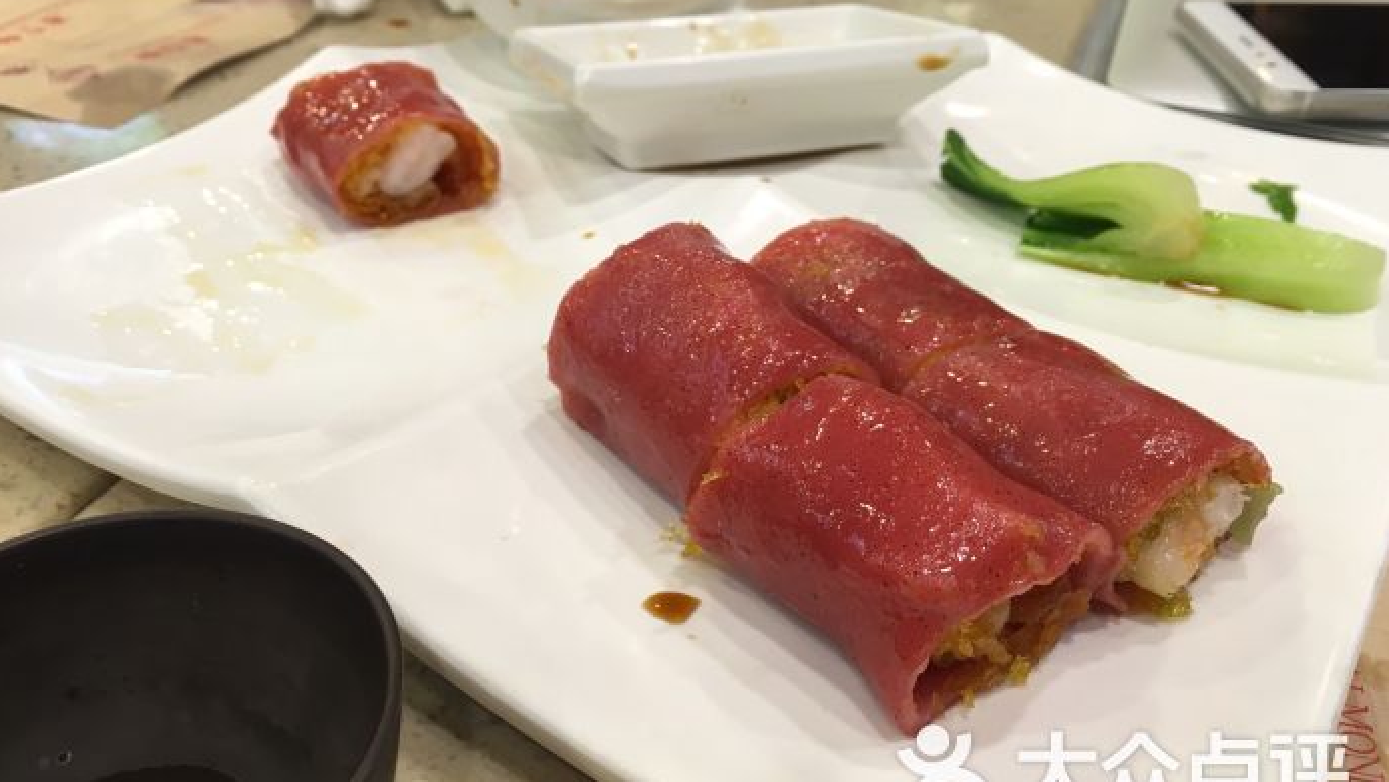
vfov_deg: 36.7
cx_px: 698
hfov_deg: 61.0
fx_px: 1179
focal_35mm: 32
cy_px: 349
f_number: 2.2
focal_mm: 4.15
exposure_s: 1/33
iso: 80
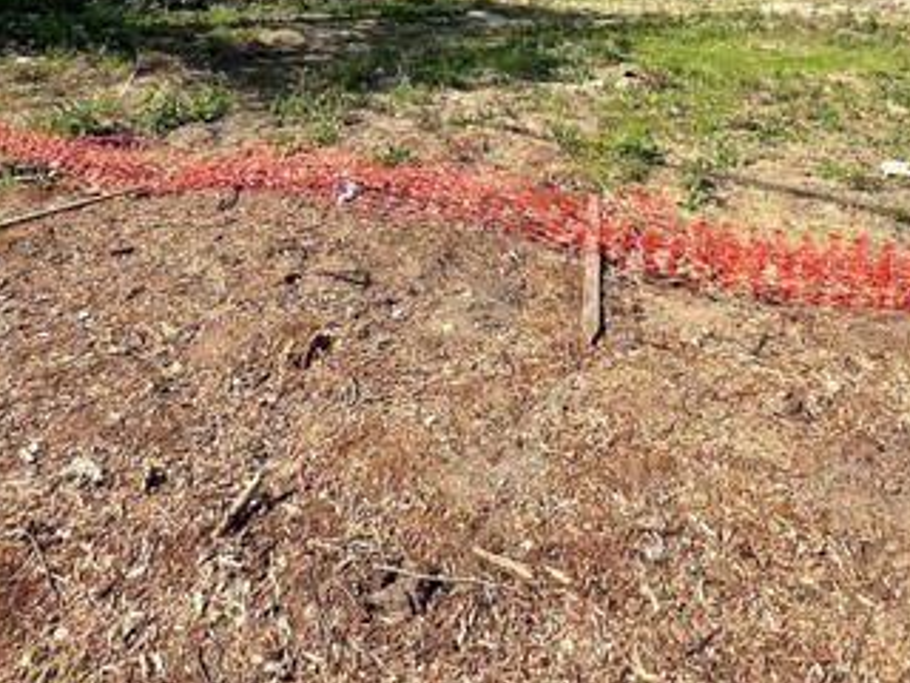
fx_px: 736
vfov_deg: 45.9
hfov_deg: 63.4
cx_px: 486
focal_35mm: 28
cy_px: 94
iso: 50
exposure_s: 1/1825
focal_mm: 2.22
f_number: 2.2
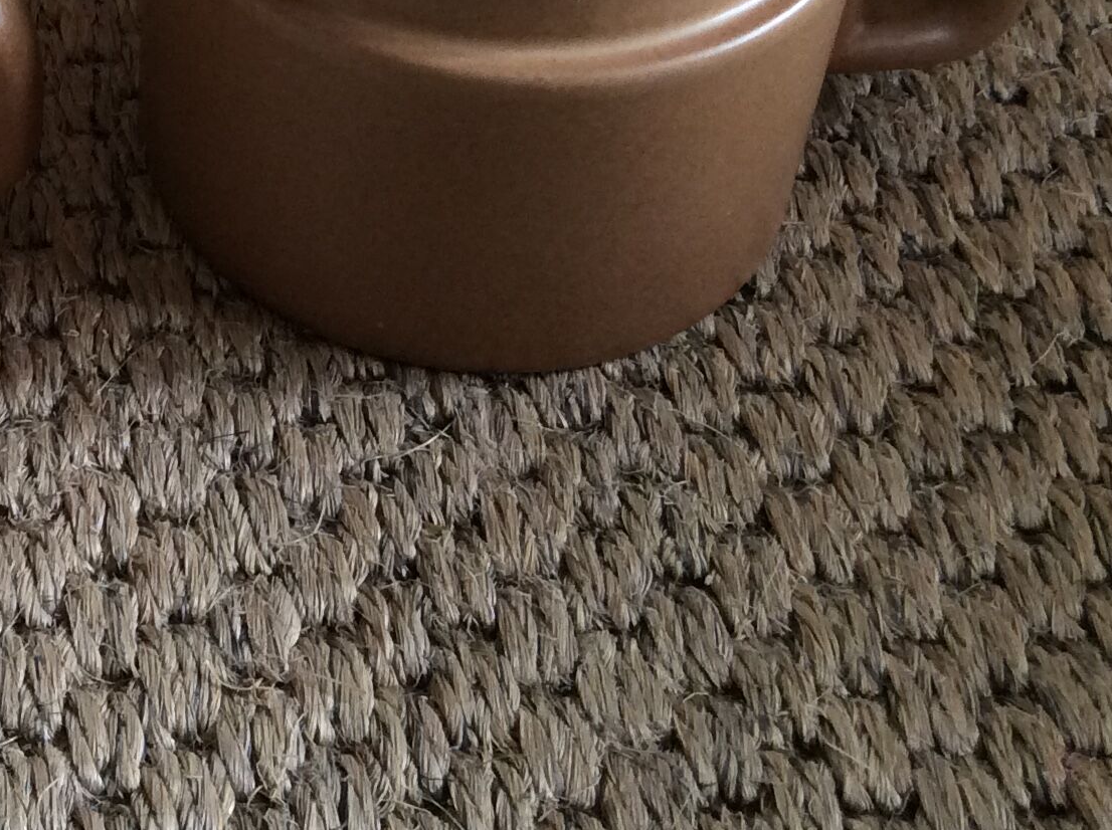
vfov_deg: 19.2
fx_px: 2406
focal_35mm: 75
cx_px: 42
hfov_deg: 25.0
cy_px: 84
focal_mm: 3.3
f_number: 2.4
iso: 80
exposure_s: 1/25
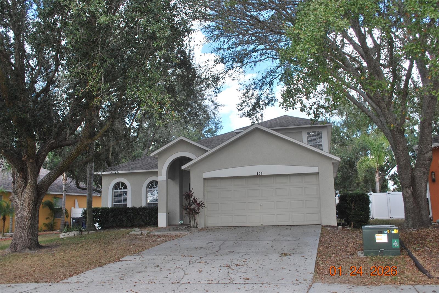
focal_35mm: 33
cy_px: 146
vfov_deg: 40.0
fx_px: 403
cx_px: 220
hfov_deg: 57.2
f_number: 6.3
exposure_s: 1/200
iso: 100
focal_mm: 22
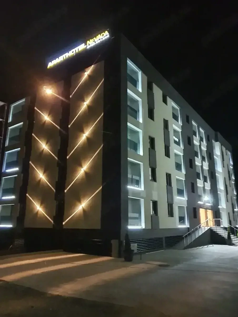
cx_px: 119
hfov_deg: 53.1
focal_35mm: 26
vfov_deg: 67.3
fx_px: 238
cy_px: 158
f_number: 1.5
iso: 1000
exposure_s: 1/10
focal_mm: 4.3
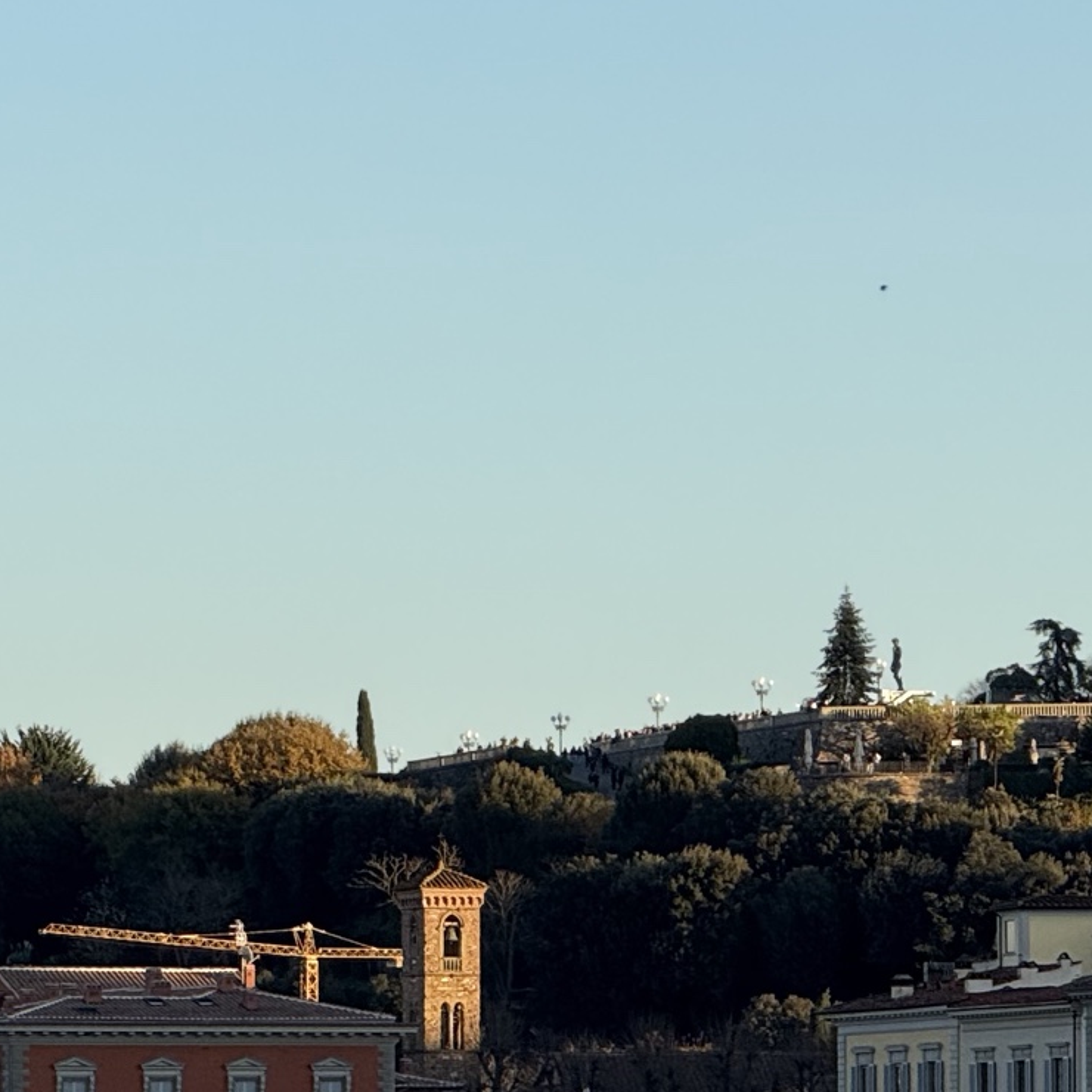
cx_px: -205
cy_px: 767
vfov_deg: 5.1
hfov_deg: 5.1
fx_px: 12277
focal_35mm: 344
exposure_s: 1/707
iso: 50
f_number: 2.8
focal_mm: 15.66
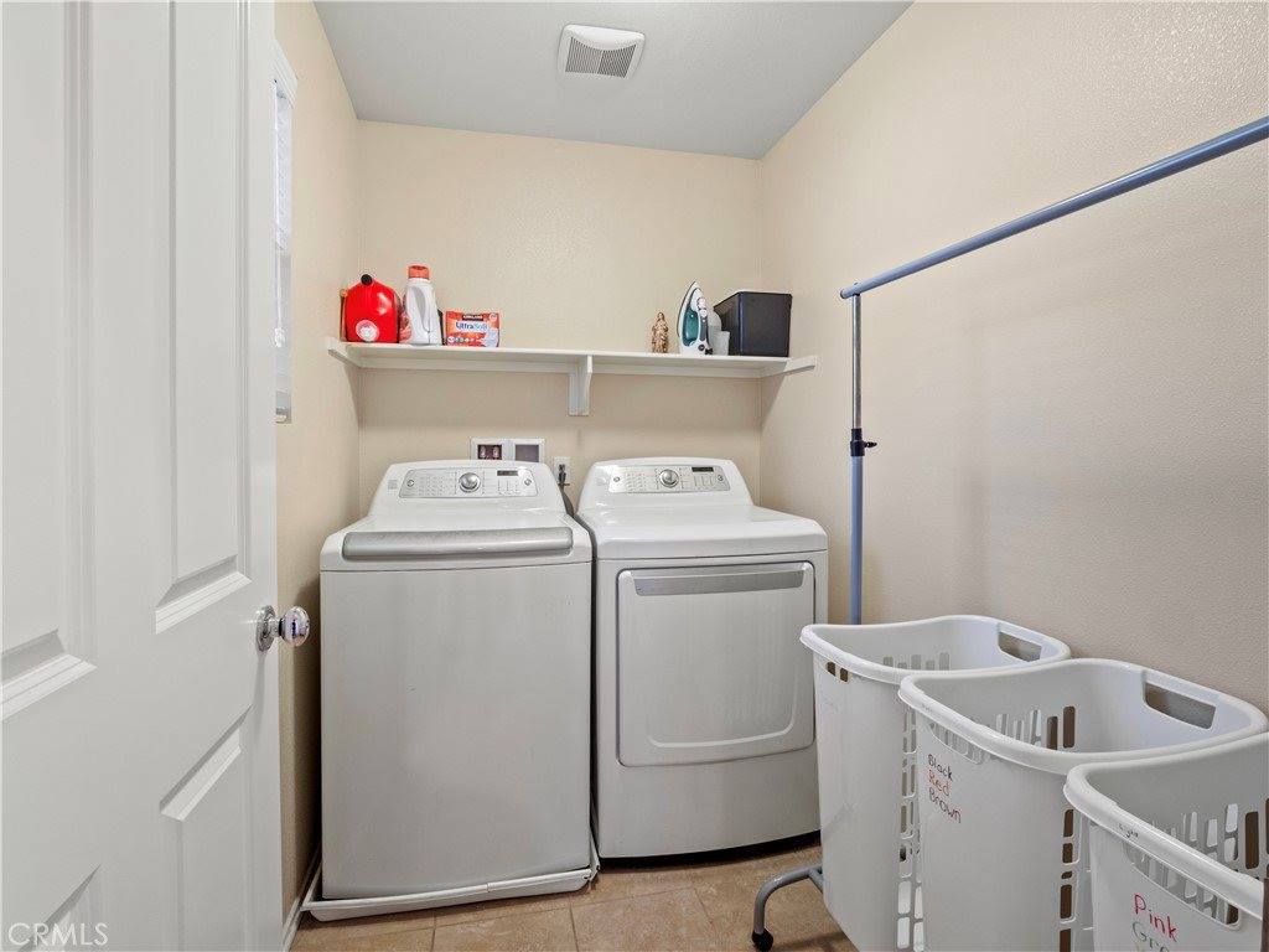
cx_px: 634
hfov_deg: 94.5
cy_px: 476
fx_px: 587
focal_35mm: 16
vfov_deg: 78.1
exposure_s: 1
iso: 200
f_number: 9
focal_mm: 8
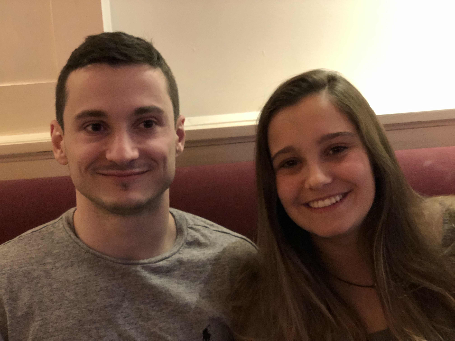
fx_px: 683
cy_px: 170
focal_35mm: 52
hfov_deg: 36.8
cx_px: 228
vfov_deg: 28.0
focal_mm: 6
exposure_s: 1/8
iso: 250
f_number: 2.4
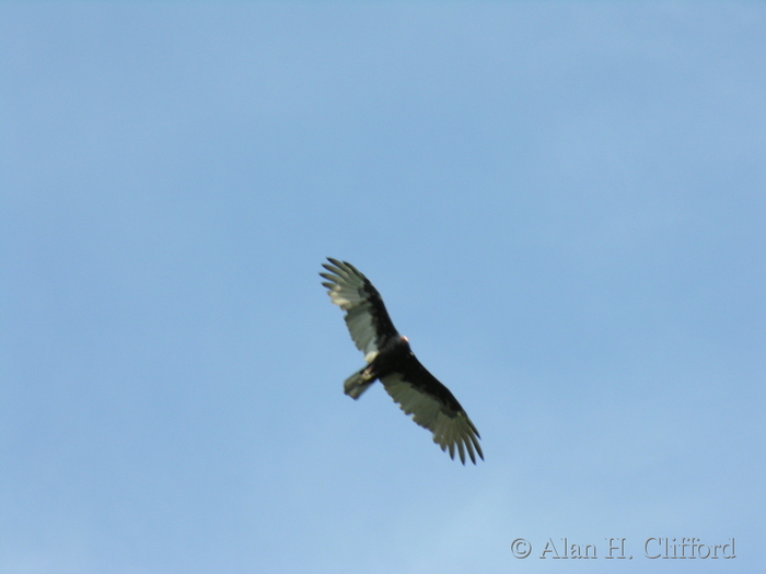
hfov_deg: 5.7
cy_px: 287
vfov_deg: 4.2
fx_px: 7745
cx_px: 383
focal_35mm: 350
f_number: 6.6
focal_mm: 89
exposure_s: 1/176
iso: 100
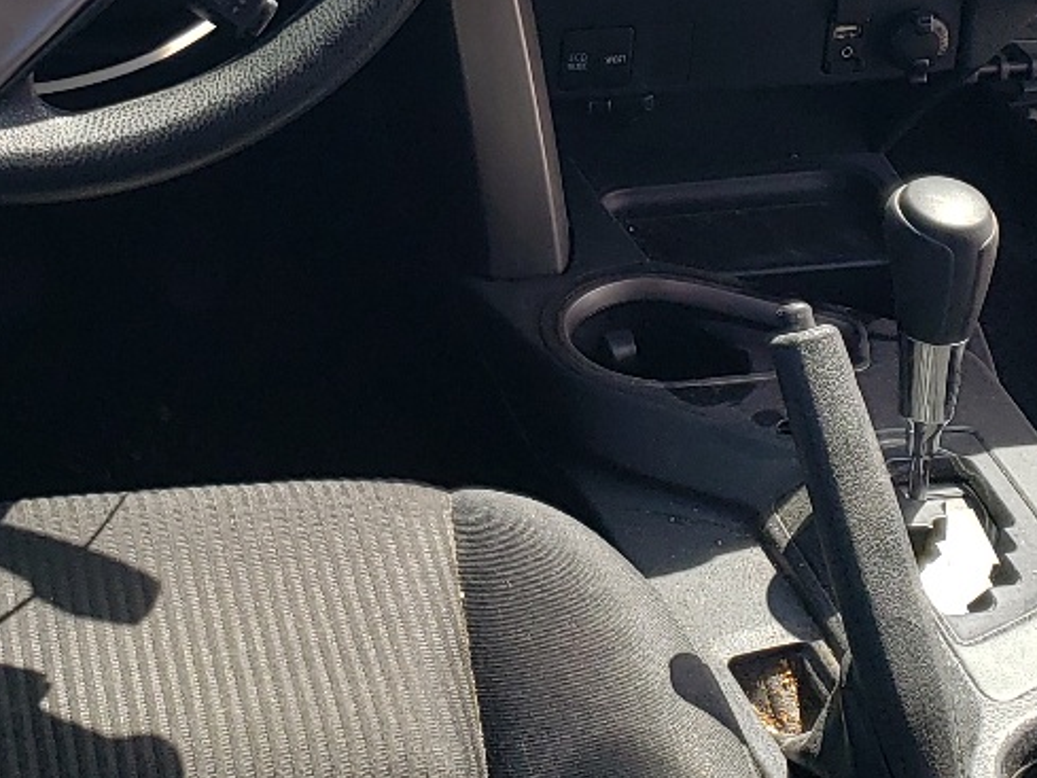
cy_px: 74
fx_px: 2547
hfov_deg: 23.0
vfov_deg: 17.1
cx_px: 450
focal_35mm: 85
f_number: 1.5
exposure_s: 1/1000
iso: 50
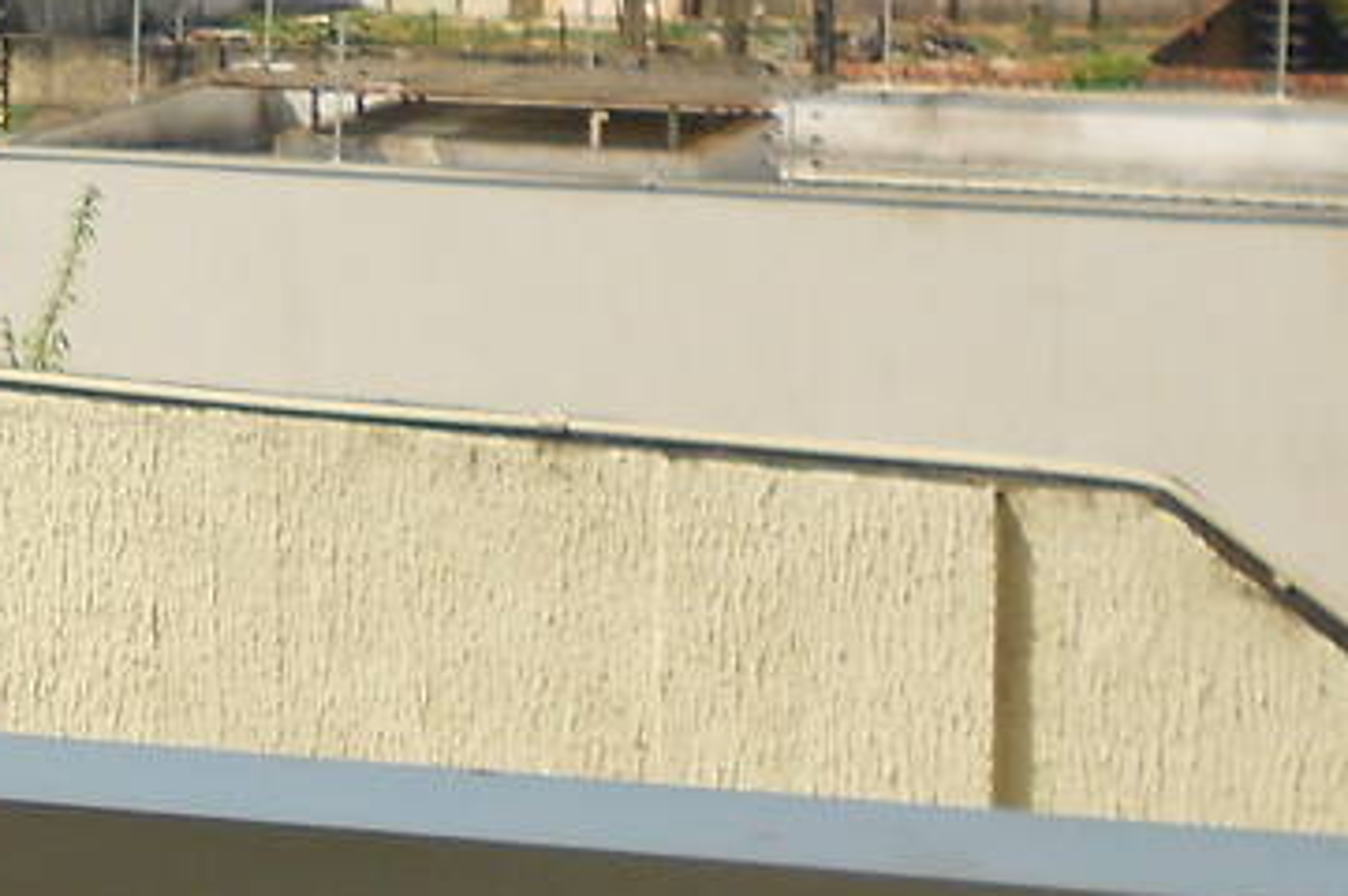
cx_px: -706
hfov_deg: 17.0
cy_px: -60
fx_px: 4040
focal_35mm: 108
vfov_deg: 12.5
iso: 80
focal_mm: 4.6
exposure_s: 1/1000
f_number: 3.2
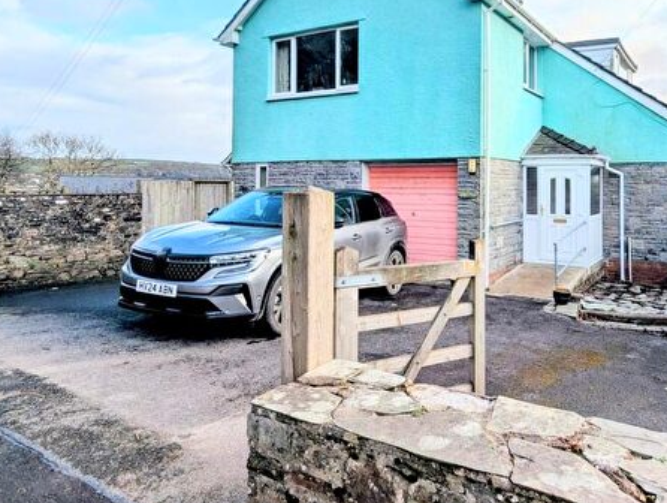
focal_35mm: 25
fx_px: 482
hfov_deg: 67.5
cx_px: 440
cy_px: 170
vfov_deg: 54.0
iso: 48
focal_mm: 2.35
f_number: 2.2
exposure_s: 1/885
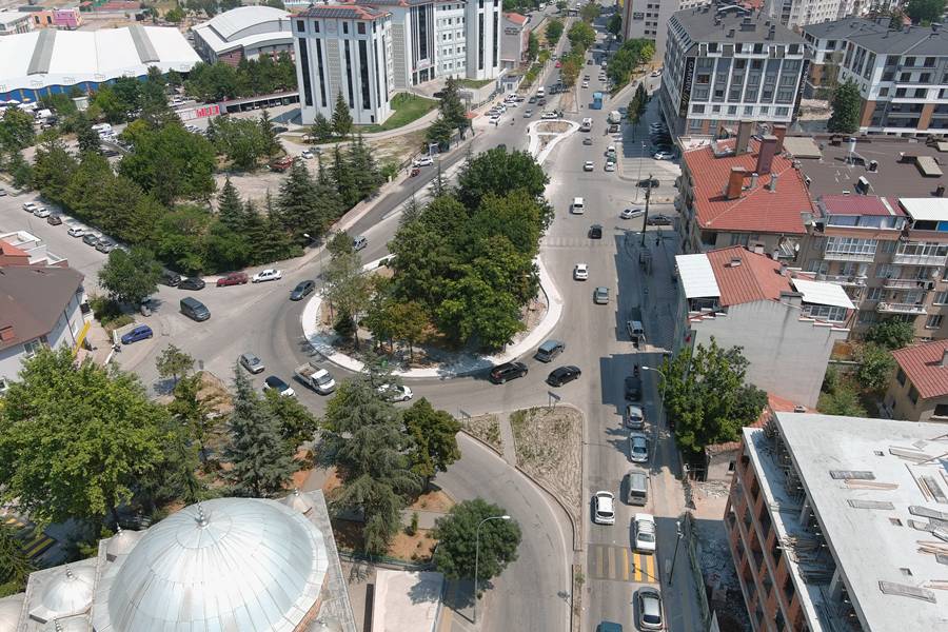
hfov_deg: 63.7
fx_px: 764
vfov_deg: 45.0
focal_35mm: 29
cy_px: 316
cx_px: 474
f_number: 2.8
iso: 100
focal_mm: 10.57
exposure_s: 1/1600
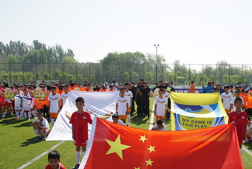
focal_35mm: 40
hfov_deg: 48.0
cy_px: 108
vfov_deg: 33.3
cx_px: 157
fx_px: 280
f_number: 5.6
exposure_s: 1/400
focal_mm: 31
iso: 100
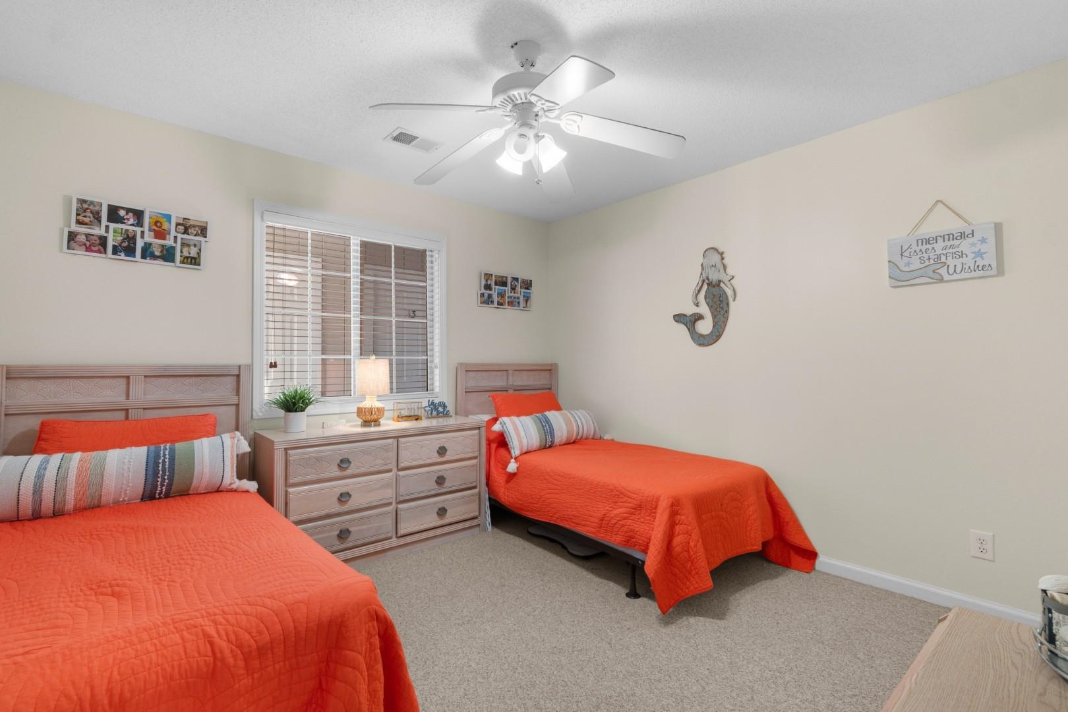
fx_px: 445
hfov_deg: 100.4
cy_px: 356
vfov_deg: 77.3
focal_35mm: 15
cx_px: 534
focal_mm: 10
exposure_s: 1/10
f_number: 4.5
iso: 100
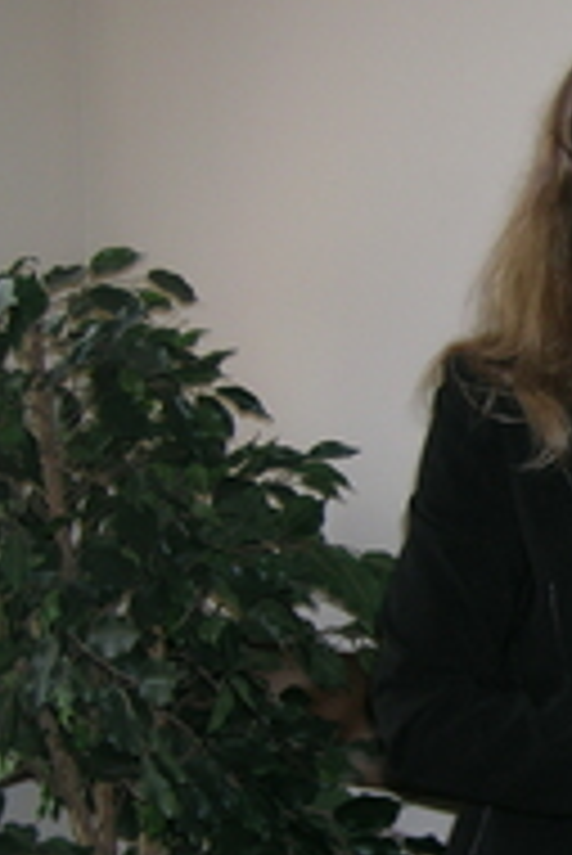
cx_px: 784
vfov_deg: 28.9
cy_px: 603
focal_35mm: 69
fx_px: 1641
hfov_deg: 18.2
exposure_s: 1/60.1
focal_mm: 5.8
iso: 50
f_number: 2.8
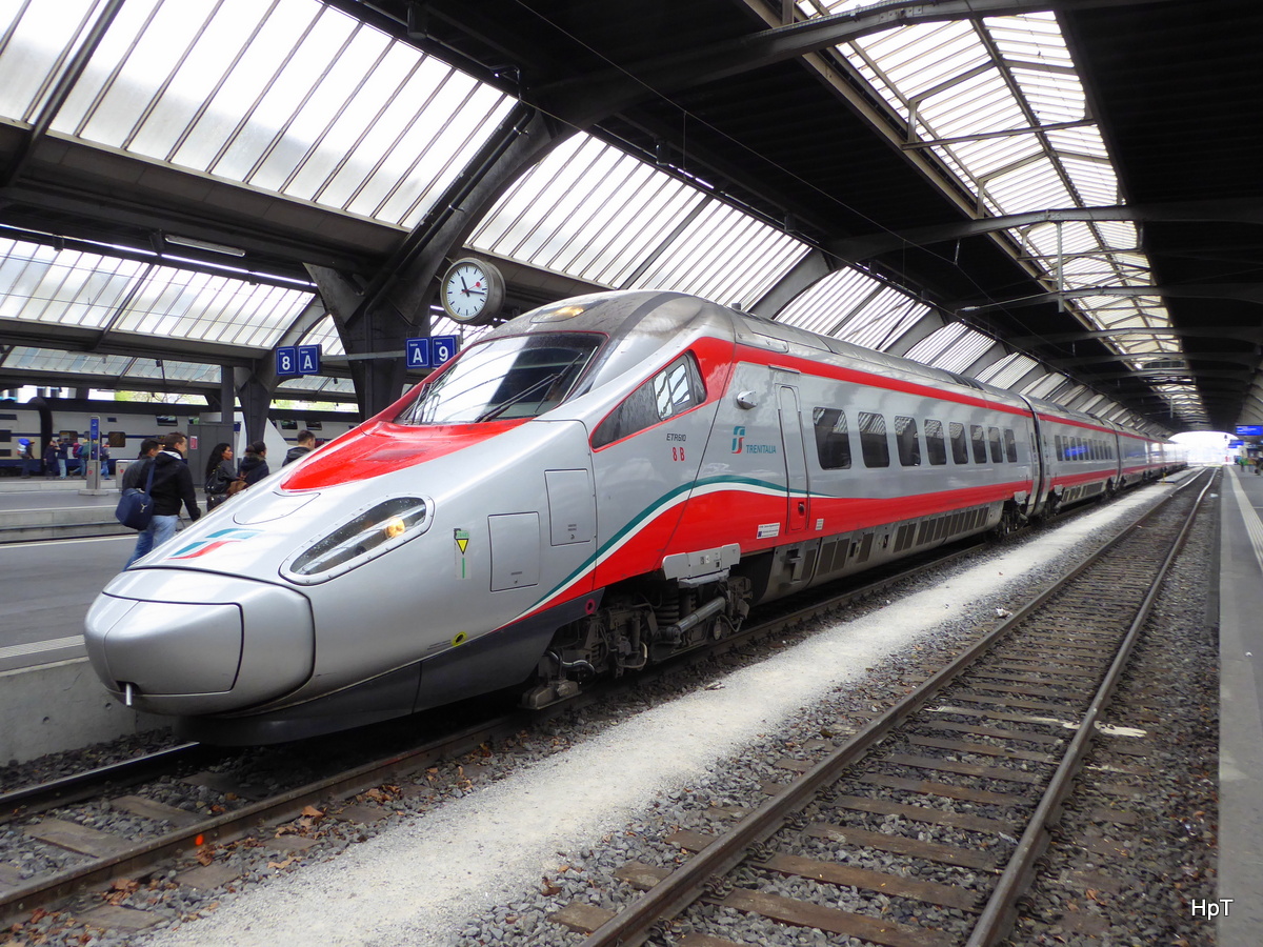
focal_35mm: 29
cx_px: 632
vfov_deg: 48.2
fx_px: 1058
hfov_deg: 61.7
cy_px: 474
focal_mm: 5
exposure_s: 1/60
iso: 160
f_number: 3.5
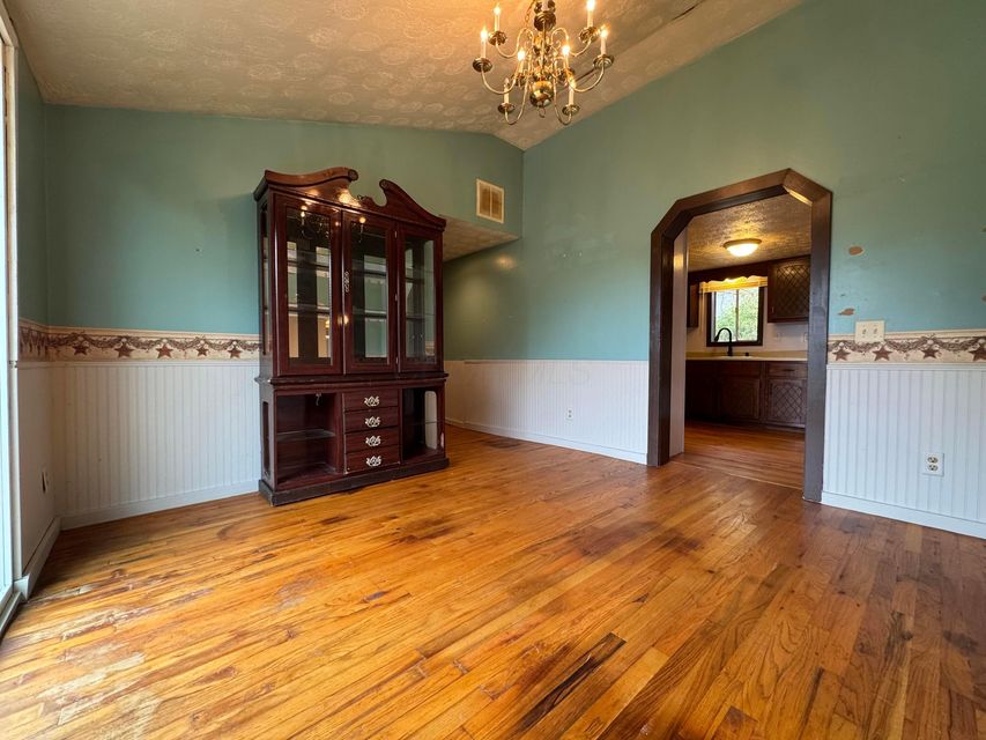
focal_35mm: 14
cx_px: 493
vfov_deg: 85.7
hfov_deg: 102.1
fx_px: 399
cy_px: 370
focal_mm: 2.22
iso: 250
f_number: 2.2
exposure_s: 1/60
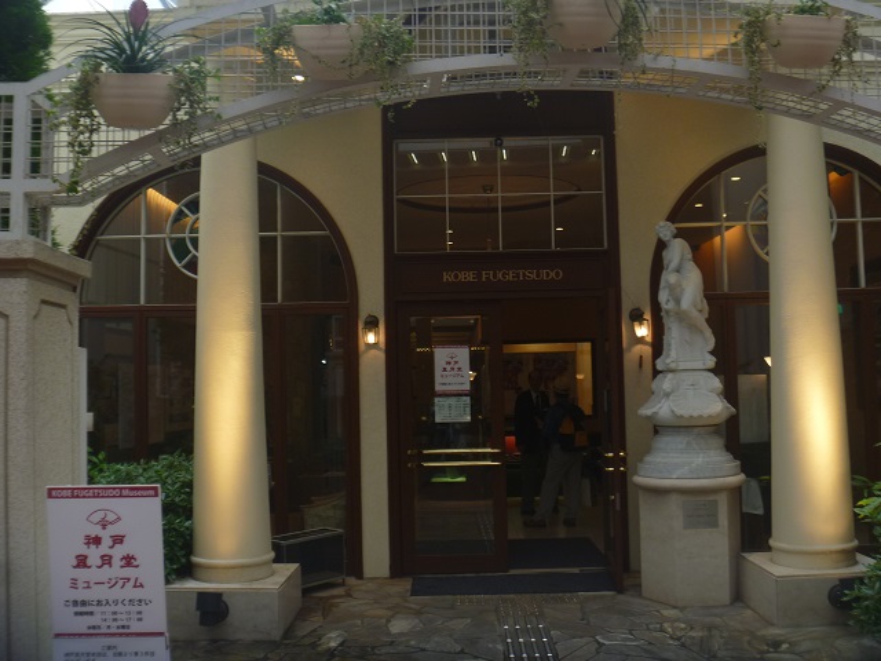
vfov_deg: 40.7
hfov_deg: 52.6
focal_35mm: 35
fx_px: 891
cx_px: 440
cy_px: 330
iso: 80
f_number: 3.5
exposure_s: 1/50
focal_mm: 6.3
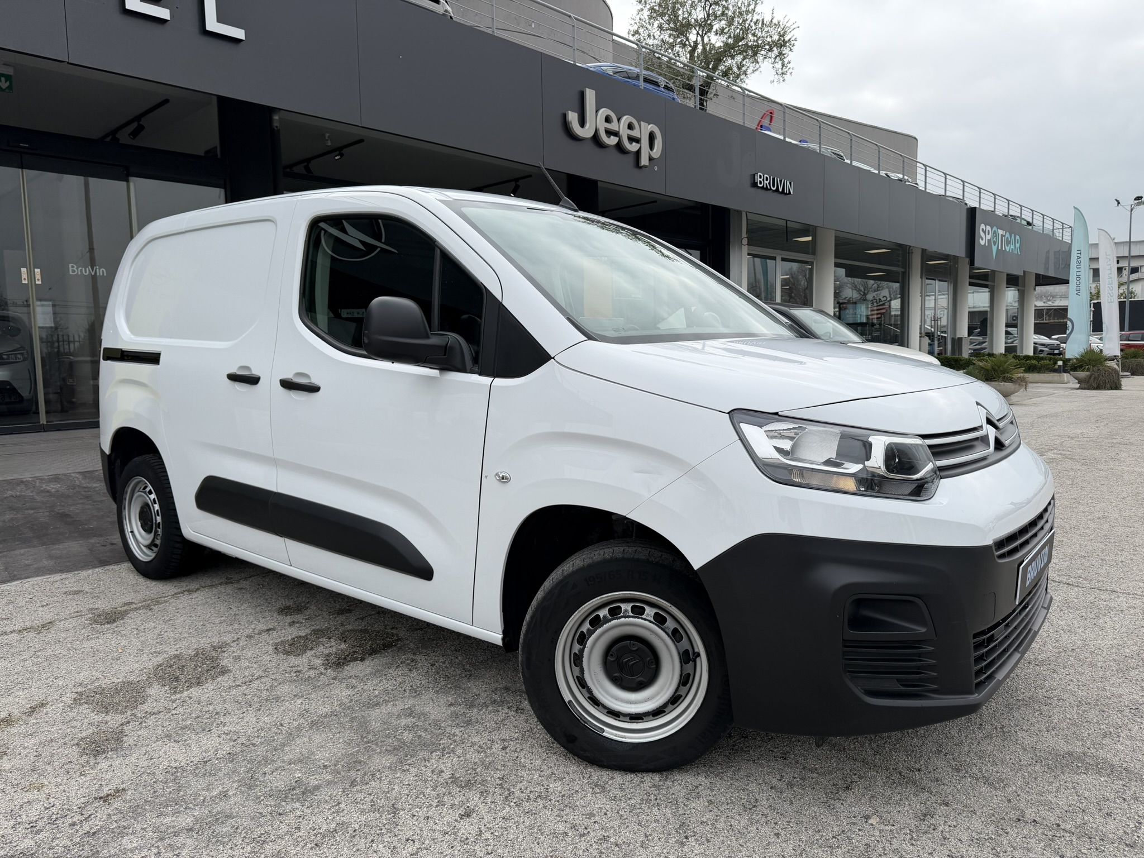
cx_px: 572
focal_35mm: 24
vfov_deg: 56.8
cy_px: 429
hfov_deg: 71.6
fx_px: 793
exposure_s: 1/3584
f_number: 1.78
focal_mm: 6.76
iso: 80
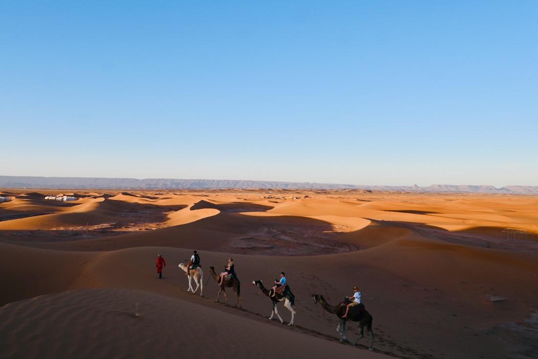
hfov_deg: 73.7
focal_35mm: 24
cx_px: 269
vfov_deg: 53.2
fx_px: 359
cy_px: 180
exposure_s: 1/250
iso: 110
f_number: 5.6
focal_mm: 16
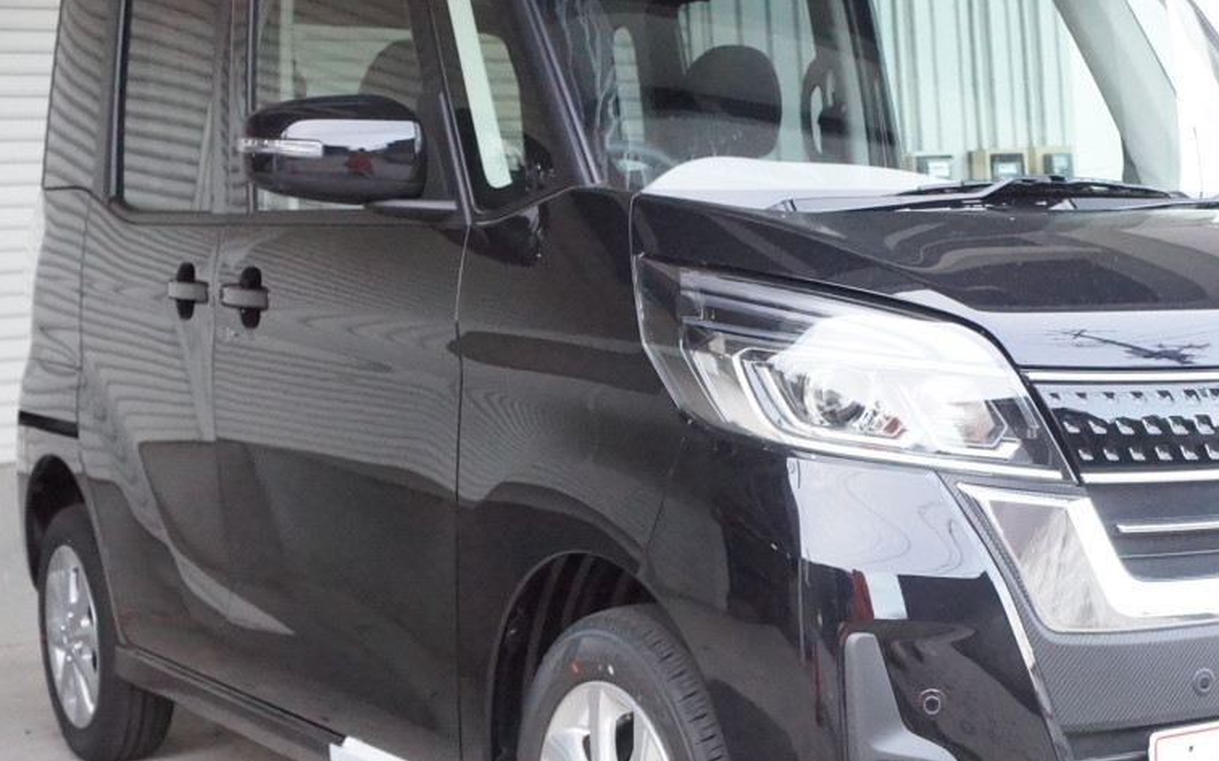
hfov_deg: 32.0
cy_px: 434
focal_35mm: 63
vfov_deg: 20.6
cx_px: 887
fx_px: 2092
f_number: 5.6
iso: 6400
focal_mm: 26
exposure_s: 1/125
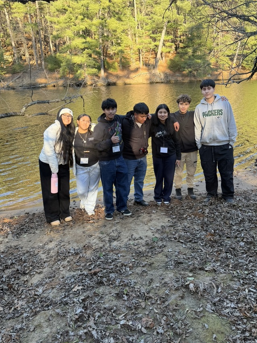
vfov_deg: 61.3
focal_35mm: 29
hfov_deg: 48.2
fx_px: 287
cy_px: 145
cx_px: 135
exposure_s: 1/233
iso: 64
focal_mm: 6.76
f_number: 1.78
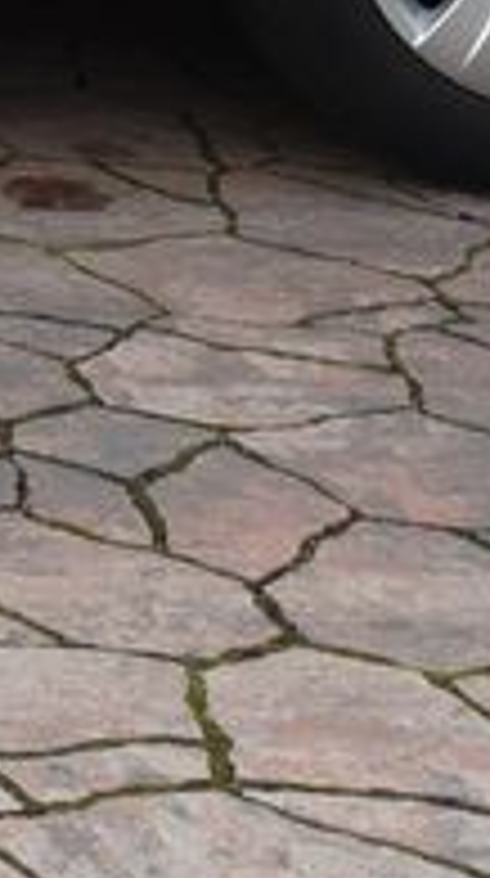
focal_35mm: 171
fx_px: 3969
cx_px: -1052
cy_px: -621
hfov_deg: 6.4
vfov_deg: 11.8
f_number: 10
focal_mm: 31
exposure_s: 1/400
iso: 500
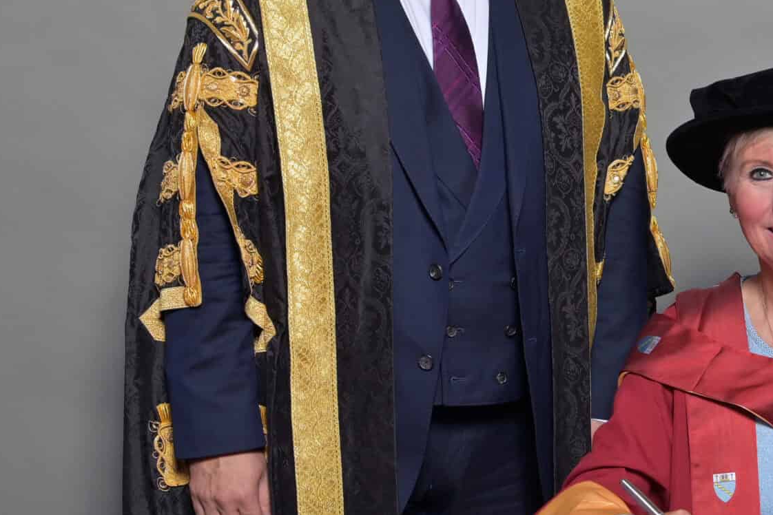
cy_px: 173
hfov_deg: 17.5
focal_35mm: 114
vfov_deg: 12.0
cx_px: 779
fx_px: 2448
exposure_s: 1/160
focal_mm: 50
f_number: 10
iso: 200
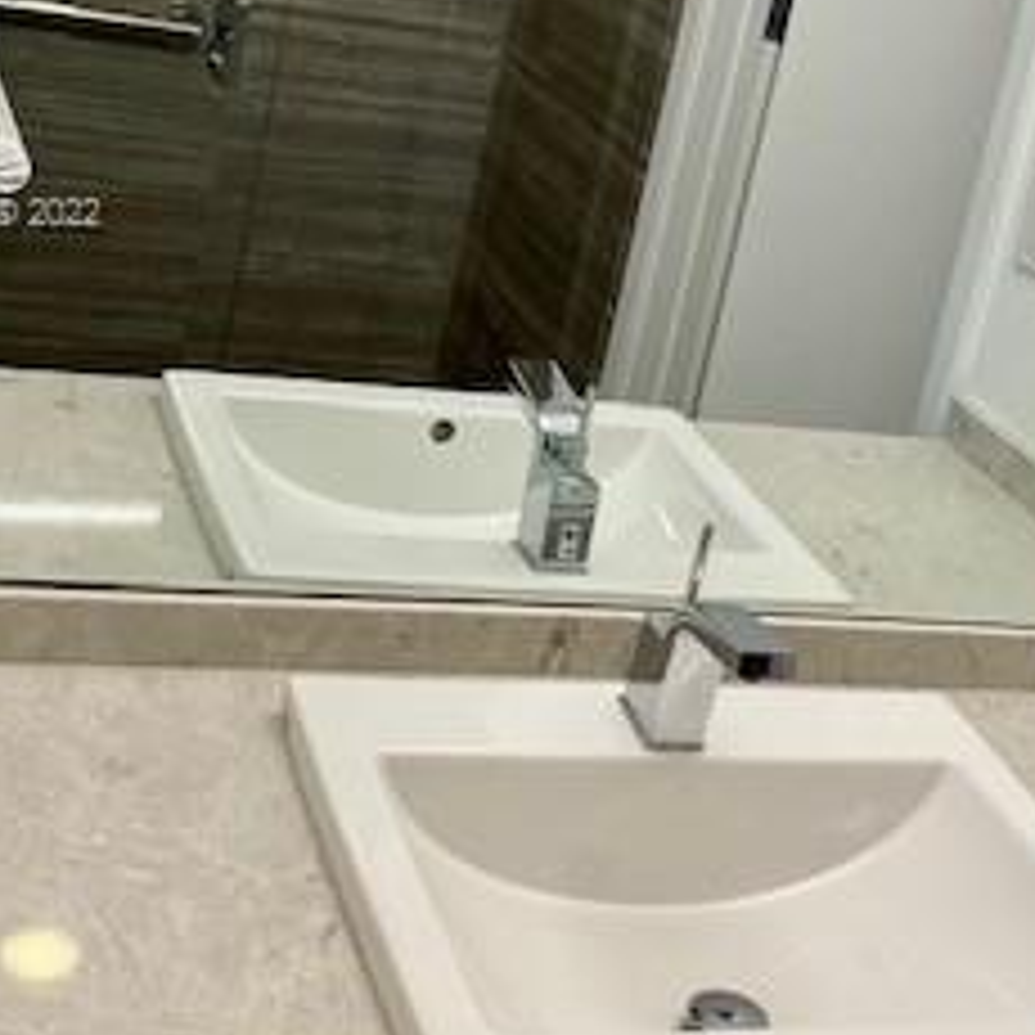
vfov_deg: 26.4
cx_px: 666
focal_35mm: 64
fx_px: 2165
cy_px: 216
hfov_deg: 26.8
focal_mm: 4.25
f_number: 1.8
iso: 125
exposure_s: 1/120
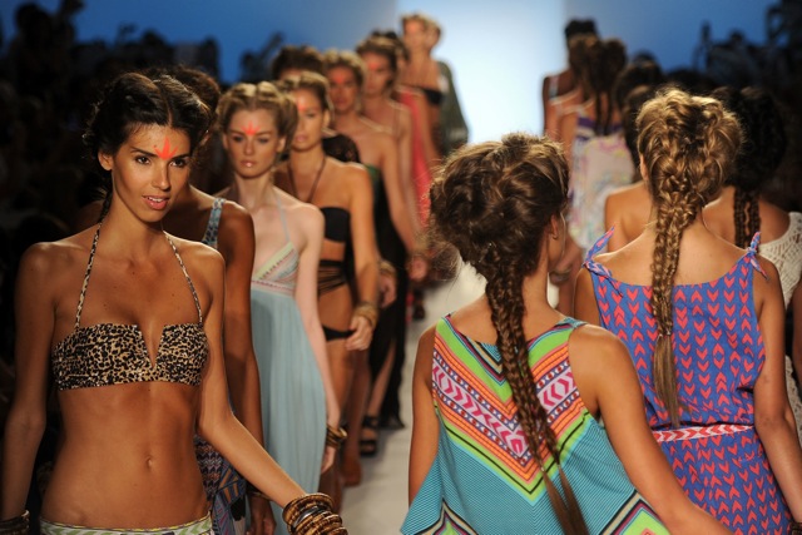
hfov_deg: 17.1
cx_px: 401
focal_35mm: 120
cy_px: 268
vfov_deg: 11.4
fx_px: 2674
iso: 1000
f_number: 4.8
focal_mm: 120
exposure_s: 1/320
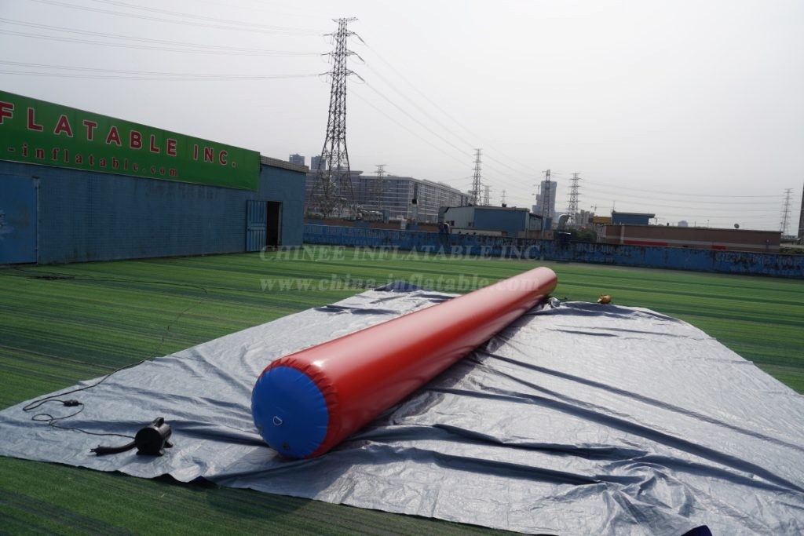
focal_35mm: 24
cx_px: 402
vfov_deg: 53.1
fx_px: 536
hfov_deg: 73.7
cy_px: 268
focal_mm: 16
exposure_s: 1/400
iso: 100
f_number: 8
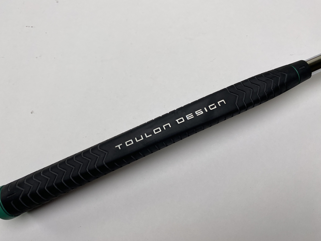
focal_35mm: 26
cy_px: 120
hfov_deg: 67.3
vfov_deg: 53.1
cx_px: 160
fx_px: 241
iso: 32
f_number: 1.8
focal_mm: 4.25
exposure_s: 1/502
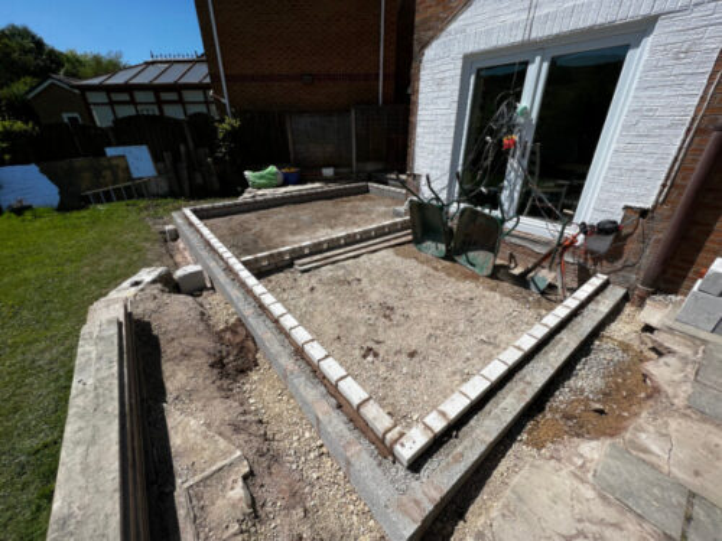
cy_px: 270
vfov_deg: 89.9
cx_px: 361
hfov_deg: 106.2
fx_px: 271
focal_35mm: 13
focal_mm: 1.57
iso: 32
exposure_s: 1/3040
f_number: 1.8
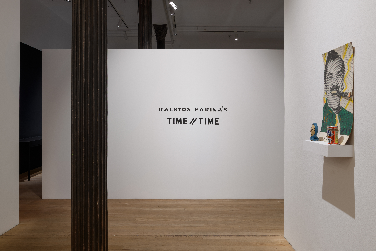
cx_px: 194
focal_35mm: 27
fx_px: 282
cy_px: 121
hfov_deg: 67.4
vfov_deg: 47.9
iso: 31
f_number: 11
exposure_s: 10
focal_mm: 26
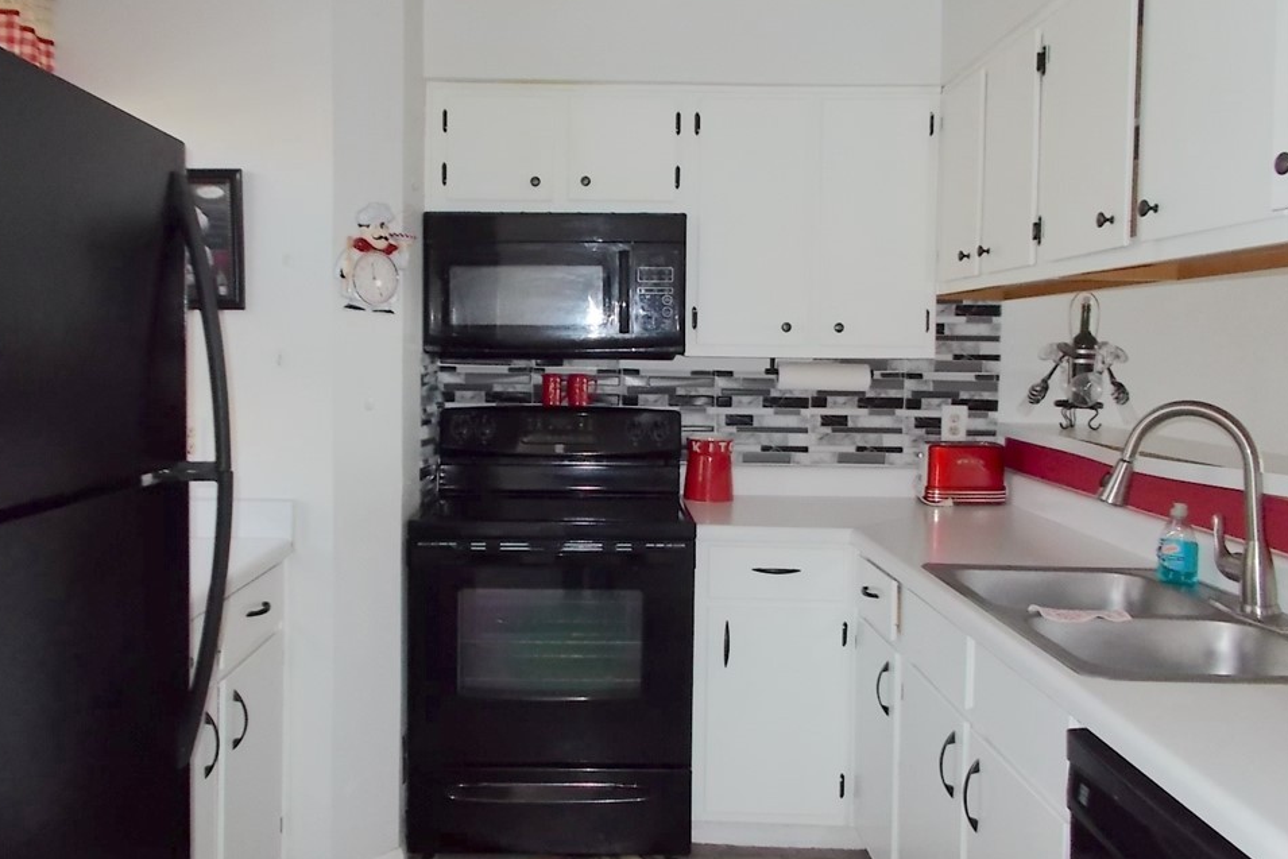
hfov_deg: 63.6
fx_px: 1038
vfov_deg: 44.9
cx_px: 606
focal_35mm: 29
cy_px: 398
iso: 200
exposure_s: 1/25
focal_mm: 4.6
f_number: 3.2
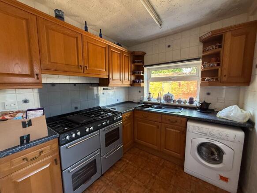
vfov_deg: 85.7
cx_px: 128
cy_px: 96
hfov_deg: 102.1
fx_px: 104
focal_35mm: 14
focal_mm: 2.22
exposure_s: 1/99
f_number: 2.2
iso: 250
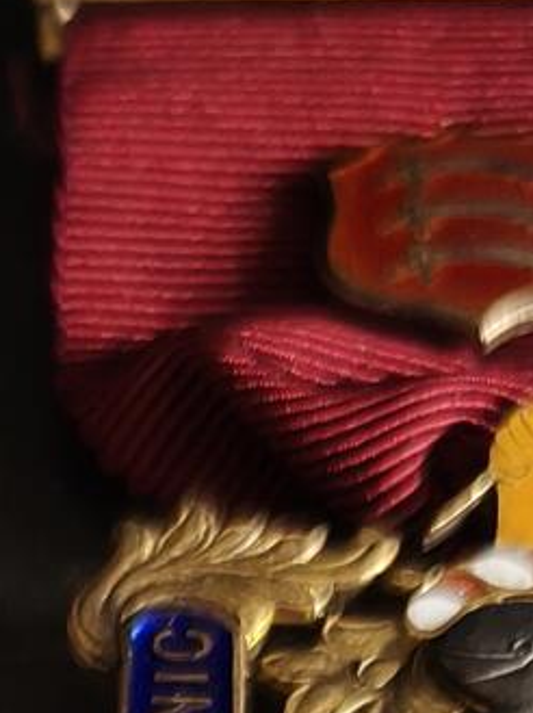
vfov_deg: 13.0
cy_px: 1543
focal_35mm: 126
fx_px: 2592
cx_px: -82
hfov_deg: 11.5
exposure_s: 1/62
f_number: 1.6
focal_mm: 6.06
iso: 500
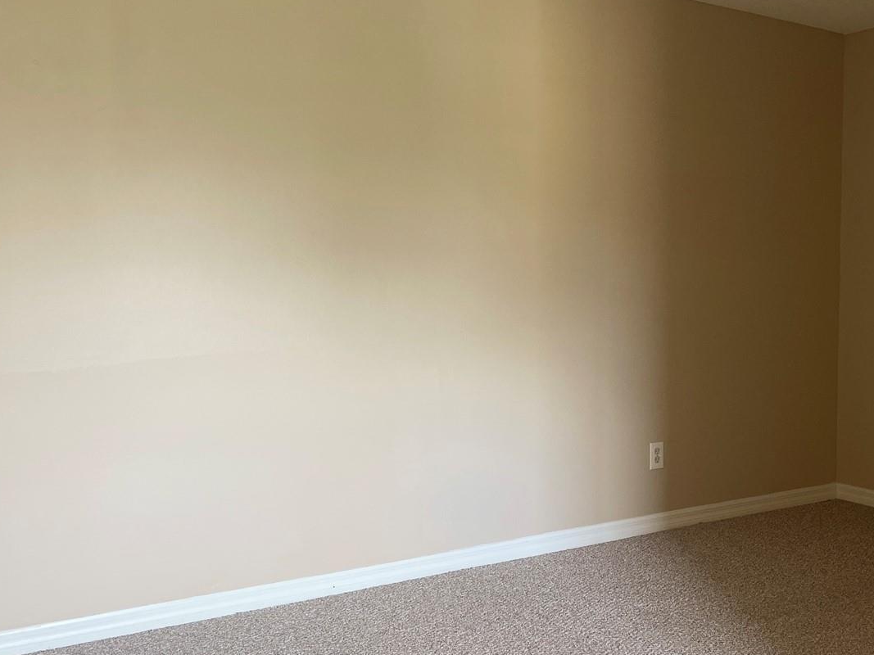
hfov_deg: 47.4
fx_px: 985
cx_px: 552
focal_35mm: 39
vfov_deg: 36.8
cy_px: 328
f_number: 1.6
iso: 160
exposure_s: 1/60
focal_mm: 5.1
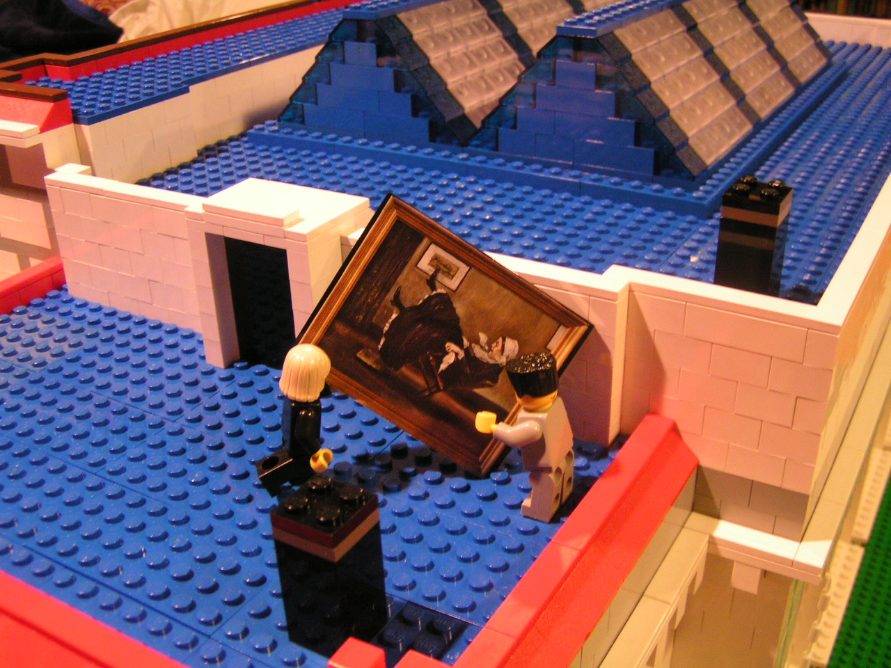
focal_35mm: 38
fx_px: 978
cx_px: 446
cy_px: 334
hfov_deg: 49.0
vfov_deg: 37.7
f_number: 2.8
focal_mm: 5.8
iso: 200
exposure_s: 1/10
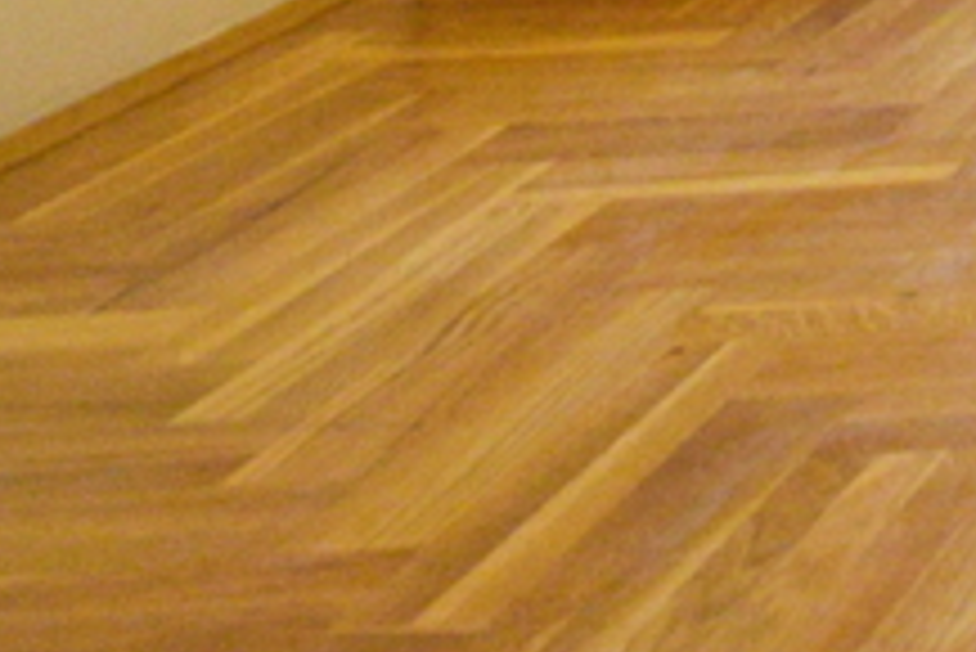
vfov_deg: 12.9
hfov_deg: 14.8
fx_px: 2252
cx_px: 2357
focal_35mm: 83
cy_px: -886
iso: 3200
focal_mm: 10
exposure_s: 1/20
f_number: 10
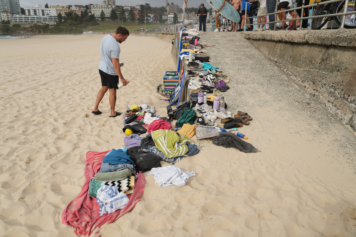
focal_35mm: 25
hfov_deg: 71.5
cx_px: 178
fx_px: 247
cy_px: 118
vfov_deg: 51.3
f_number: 4
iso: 100
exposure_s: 1/1000
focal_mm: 25
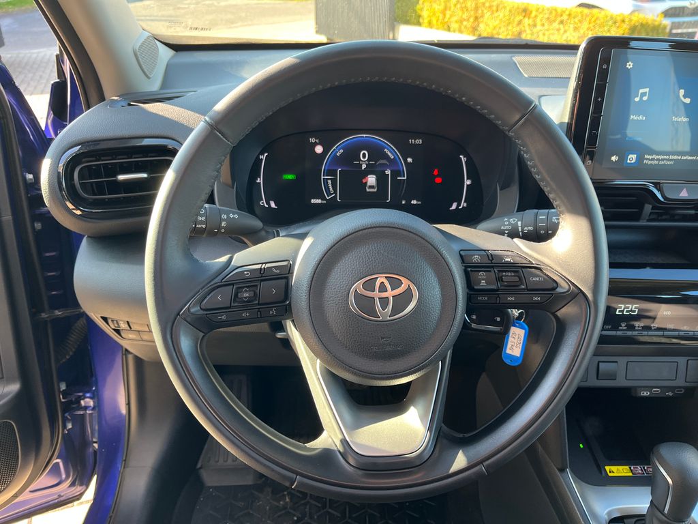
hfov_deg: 67.3
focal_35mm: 26
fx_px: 524
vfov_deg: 53.1
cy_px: 262
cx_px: 349
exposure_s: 1/121
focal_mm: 5.1
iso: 125
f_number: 1.6
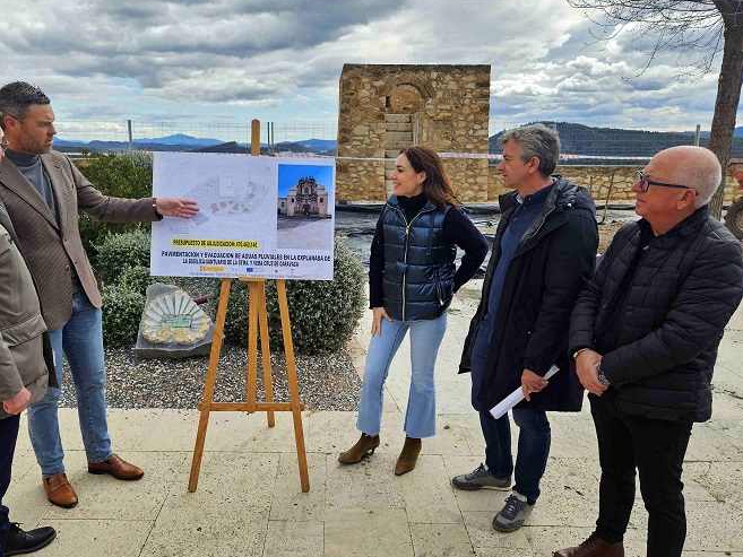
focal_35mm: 28
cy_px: 289
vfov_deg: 49.7
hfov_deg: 63.2
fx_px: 601
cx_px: 325
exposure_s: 1/1513
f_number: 1.8
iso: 32
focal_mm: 5.4
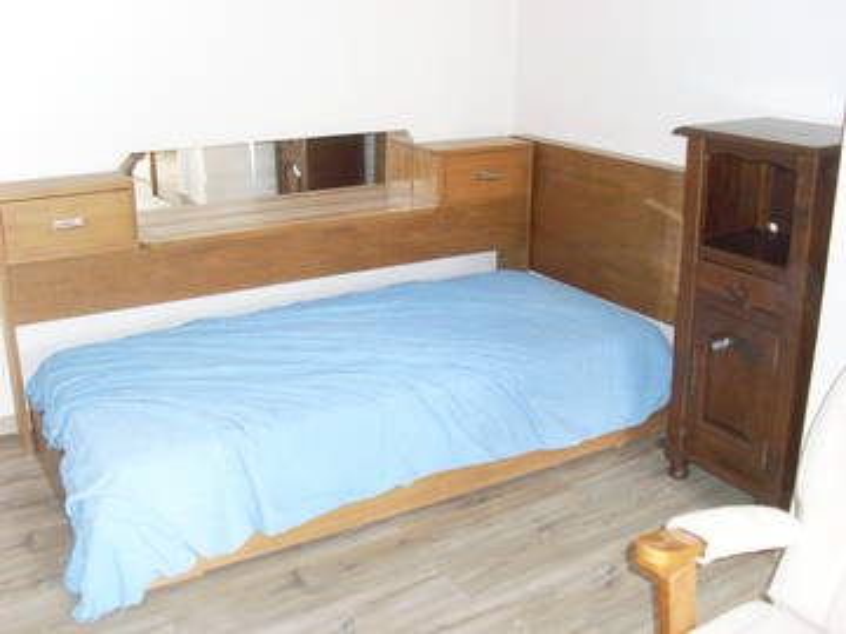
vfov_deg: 37.7
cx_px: 423
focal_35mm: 38
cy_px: 317
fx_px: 929
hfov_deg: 49.0
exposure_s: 1/45
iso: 240
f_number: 3
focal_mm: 6.3
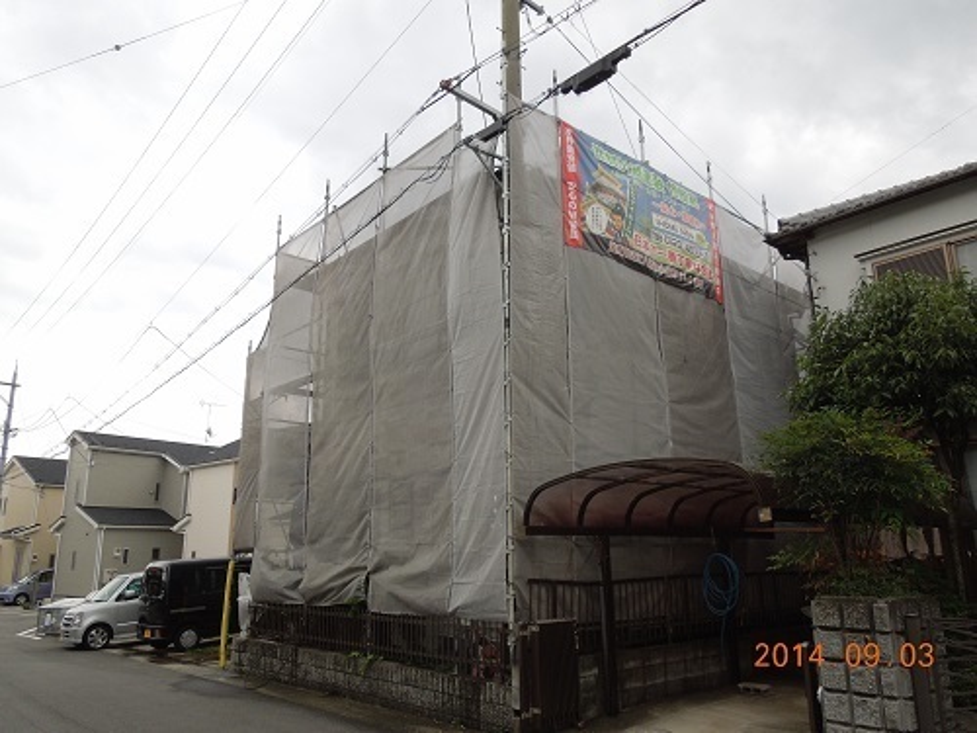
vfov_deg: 54.9
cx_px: 488
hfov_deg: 69.4
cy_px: 366
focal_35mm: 25
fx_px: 706
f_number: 3.3
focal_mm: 4.5
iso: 100
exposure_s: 1/250
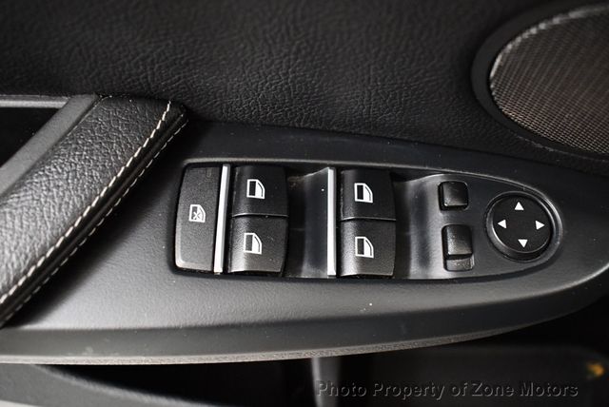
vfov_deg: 36.9
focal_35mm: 36
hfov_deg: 53.1
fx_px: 610
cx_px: 304
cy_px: 204
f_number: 3.5
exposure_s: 1/60
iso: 3600
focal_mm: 18
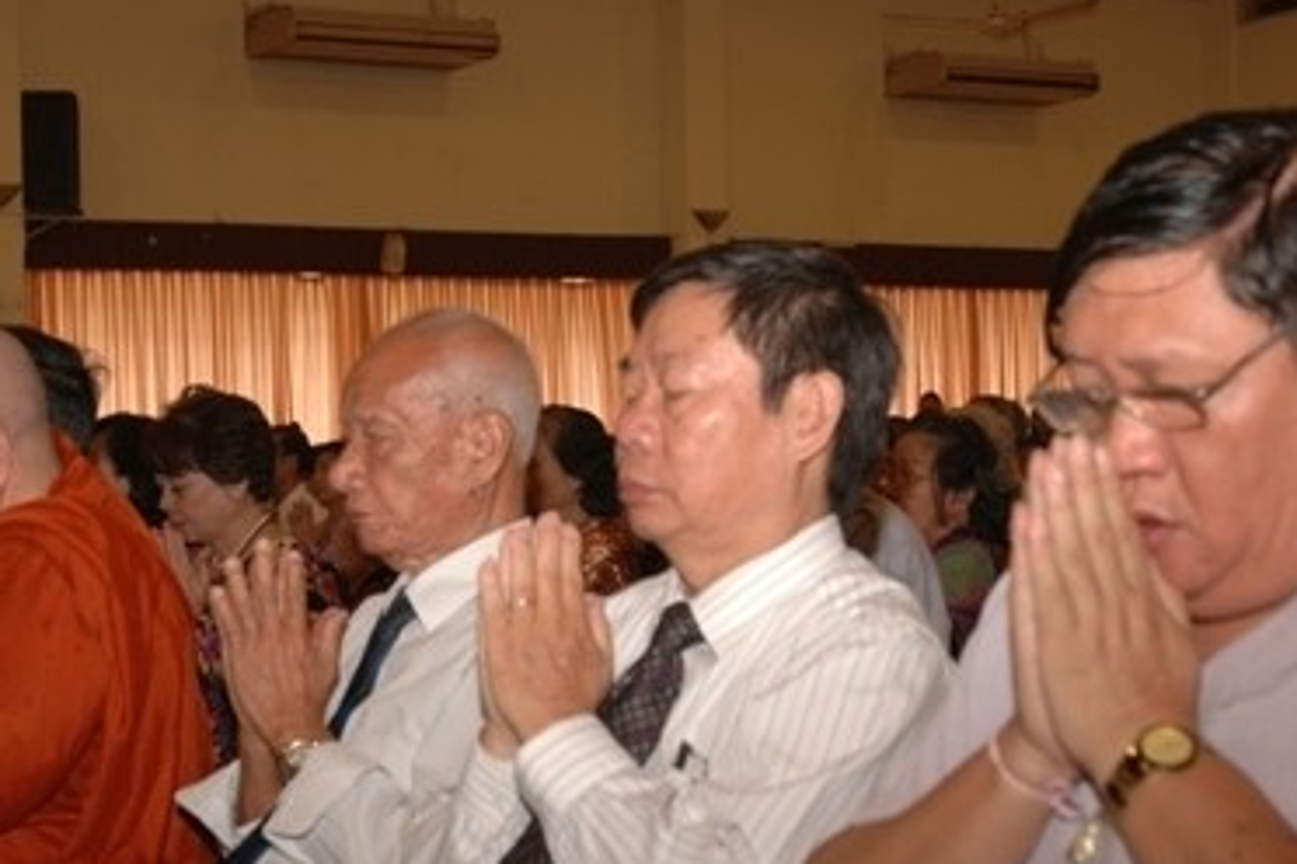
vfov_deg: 18.2
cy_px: 446
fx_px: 2697
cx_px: 547
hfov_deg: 27.0
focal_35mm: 75
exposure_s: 1/60
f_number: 4
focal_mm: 29
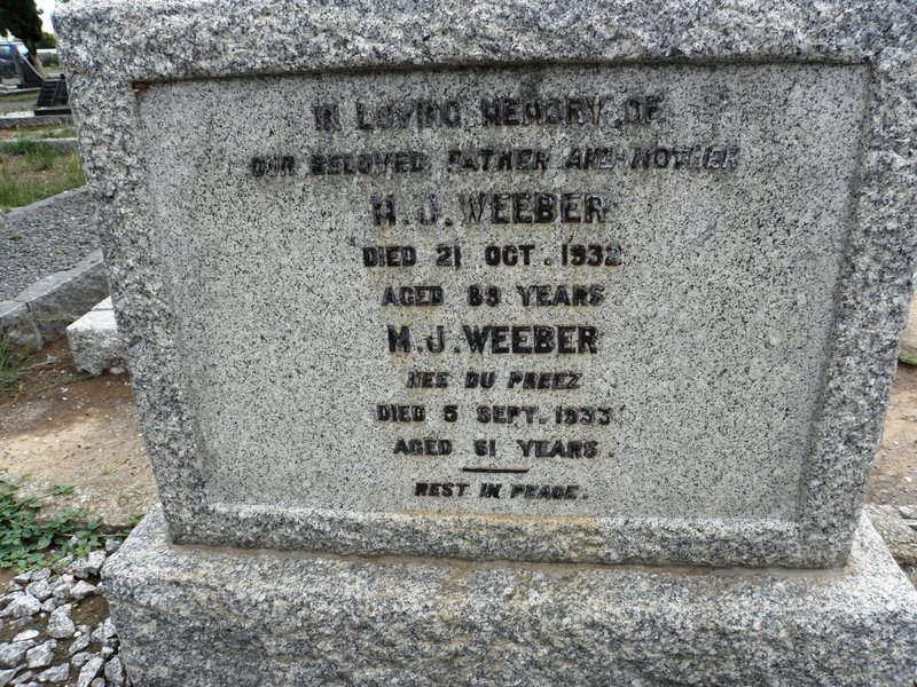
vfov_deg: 53.1
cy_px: 344
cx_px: 458
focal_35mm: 26
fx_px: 689
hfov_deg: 67.3
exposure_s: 1/125
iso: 64
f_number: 5.6
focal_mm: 4.6
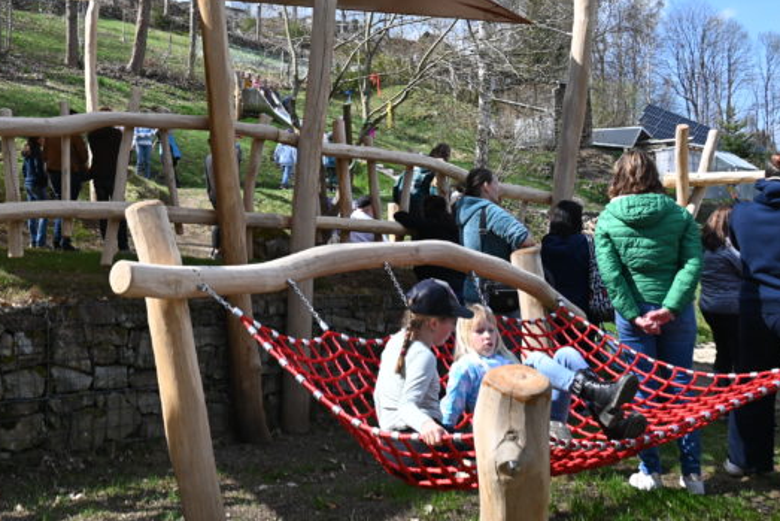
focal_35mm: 47
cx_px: 192
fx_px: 1019
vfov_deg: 28.6
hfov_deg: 40.7
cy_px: 195
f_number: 5.6
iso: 100
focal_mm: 24
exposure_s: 1/250
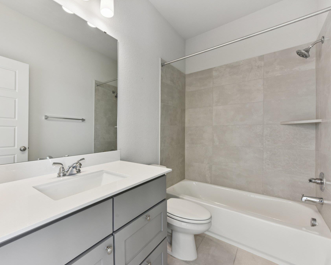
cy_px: 133
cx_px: 138
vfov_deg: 80.4
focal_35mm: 16
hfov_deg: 92.3
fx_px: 157
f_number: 8
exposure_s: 1/80
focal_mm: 14
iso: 800
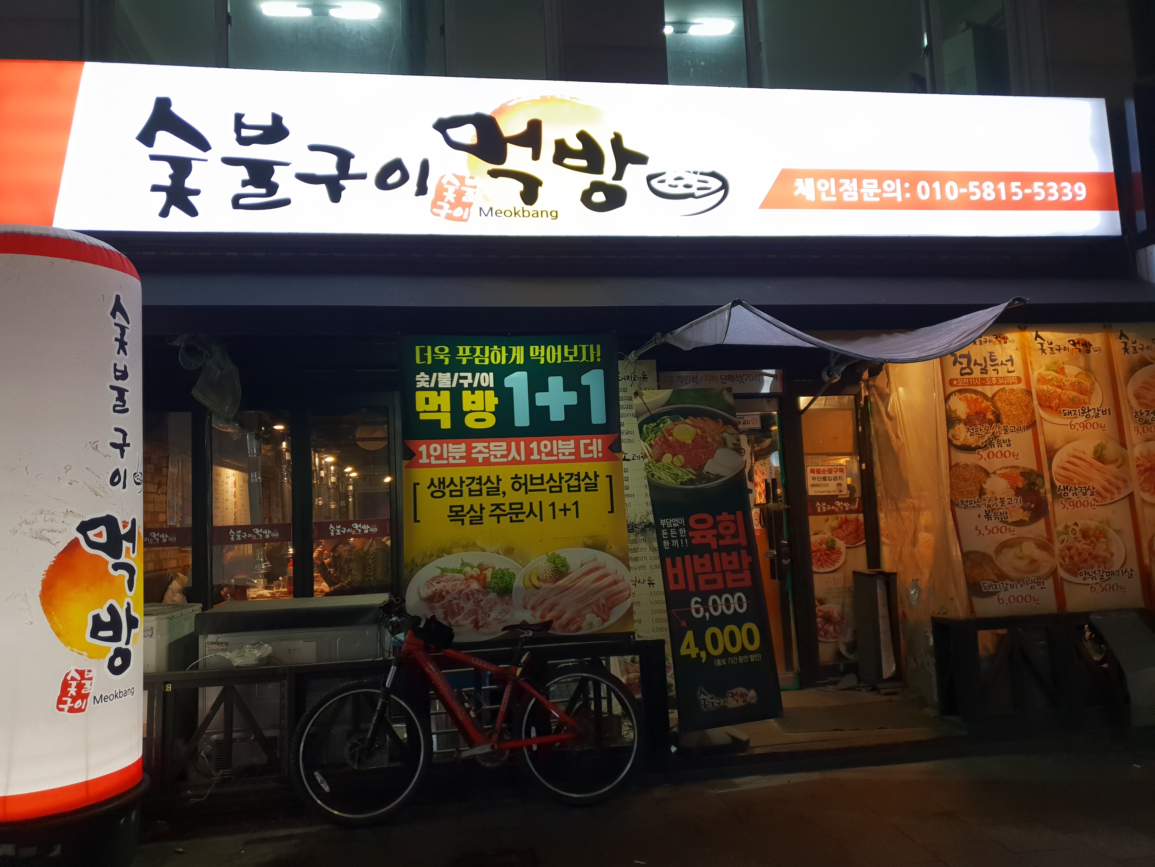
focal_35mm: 26
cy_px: 434
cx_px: 578
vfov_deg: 53.1
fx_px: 868
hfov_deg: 67.3
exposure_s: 1/120
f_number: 1.5
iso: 100
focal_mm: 4.3
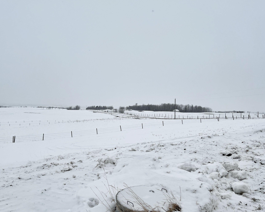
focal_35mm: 31
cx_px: 106
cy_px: 105
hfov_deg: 56.7
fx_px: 243
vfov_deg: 47.1
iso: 50
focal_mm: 5.7
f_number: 1.5
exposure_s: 1/4831
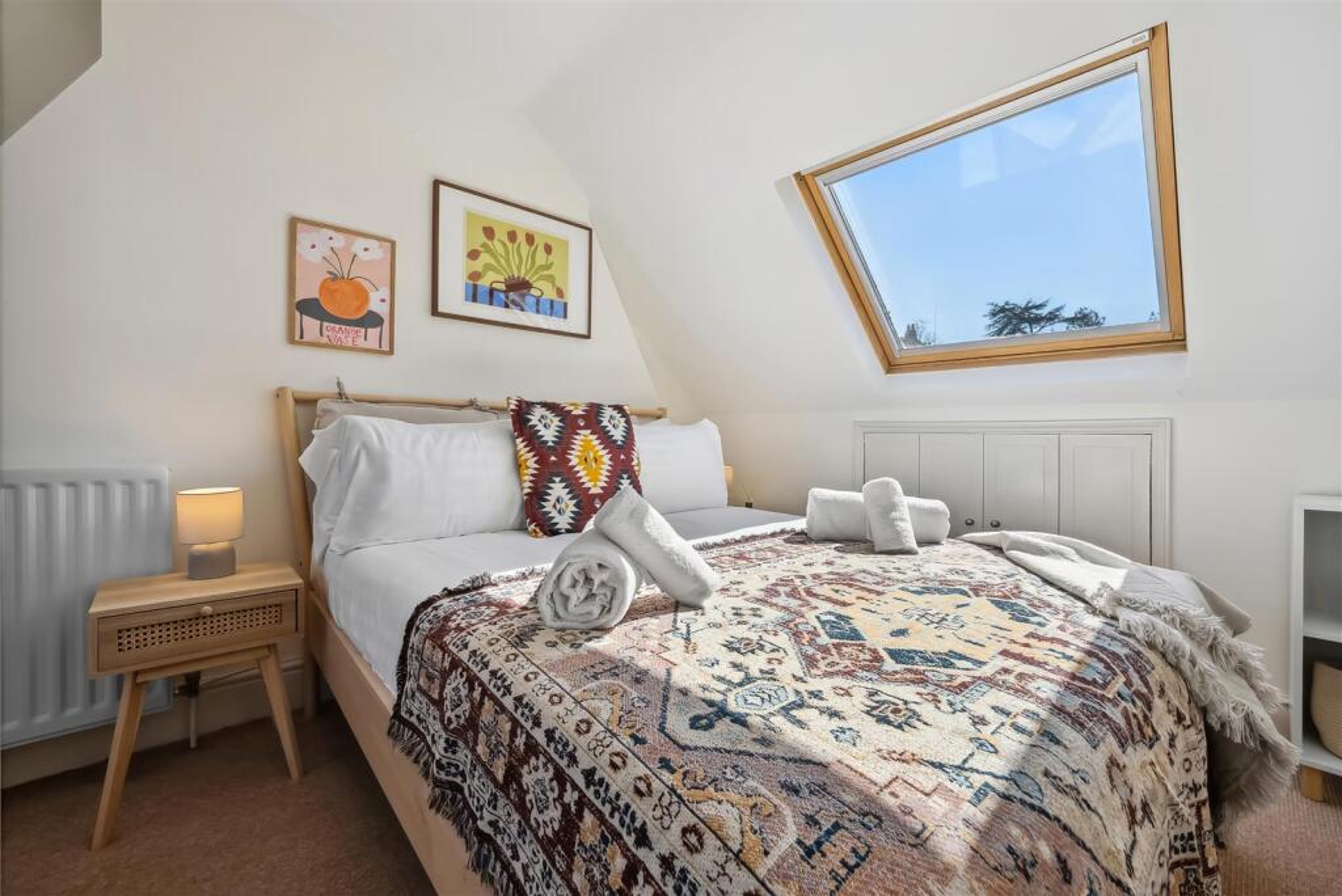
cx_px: 671
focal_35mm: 14
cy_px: 448
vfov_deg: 81.3
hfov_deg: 104.2
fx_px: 522
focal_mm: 14
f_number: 8
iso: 400
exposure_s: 1/400
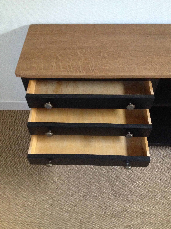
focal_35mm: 35
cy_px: 114
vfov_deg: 52.6
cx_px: 86
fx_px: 231
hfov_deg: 40.7
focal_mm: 4.28
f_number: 2.4
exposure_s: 1/17
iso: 400
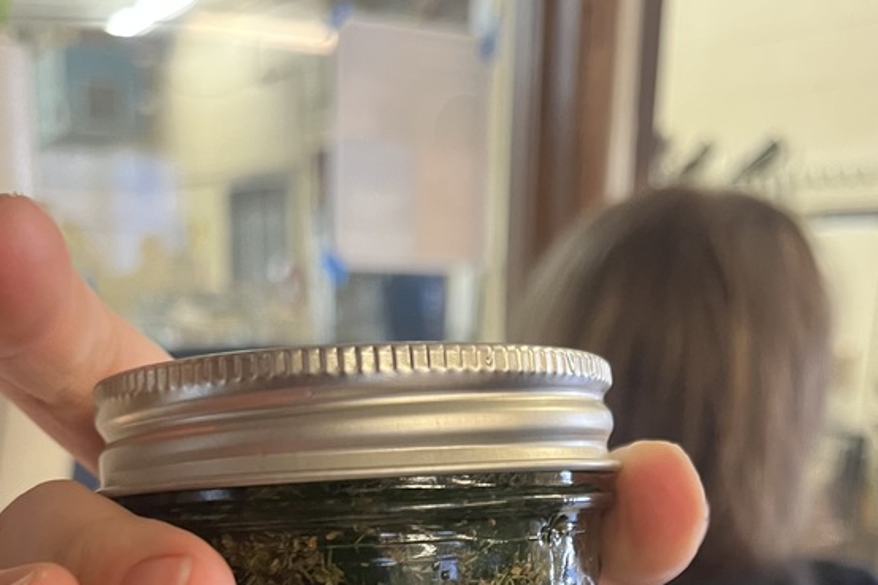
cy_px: 732
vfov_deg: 24.1
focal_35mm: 50
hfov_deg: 39.6
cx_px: 485
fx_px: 1219
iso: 250
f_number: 1.6
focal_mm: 5.1
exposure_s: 1/60
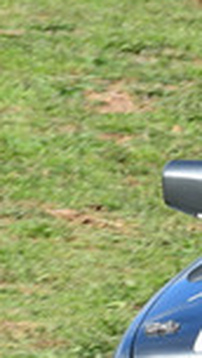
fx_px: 24260
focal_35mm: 2559
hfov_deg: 0.5
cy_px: 257
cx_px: 446
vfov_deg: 0.8
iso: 400
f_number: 9
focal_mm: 310
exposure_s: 1/640
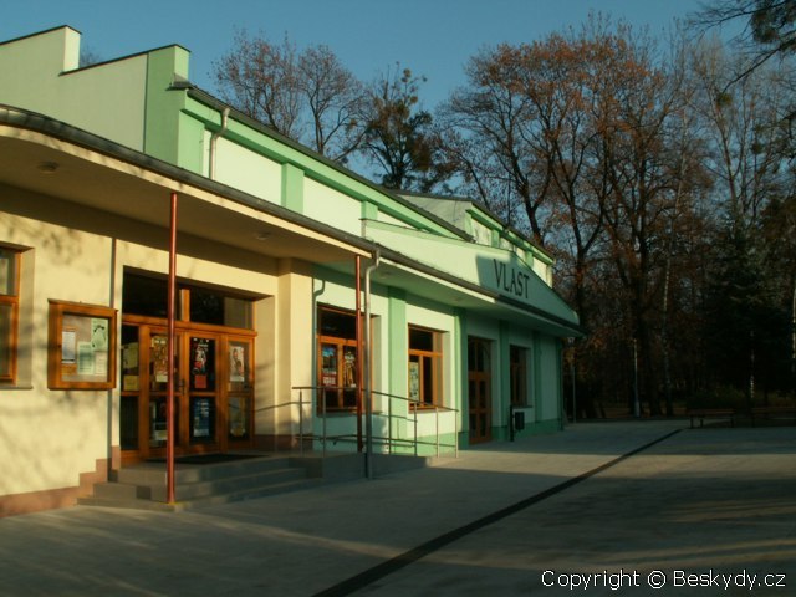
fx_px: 805
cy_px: 298
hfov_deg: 52.6
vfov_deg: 40.7
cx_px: 398
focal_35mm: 35
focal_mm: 5.86
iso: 50
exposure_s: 1/125
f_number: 8
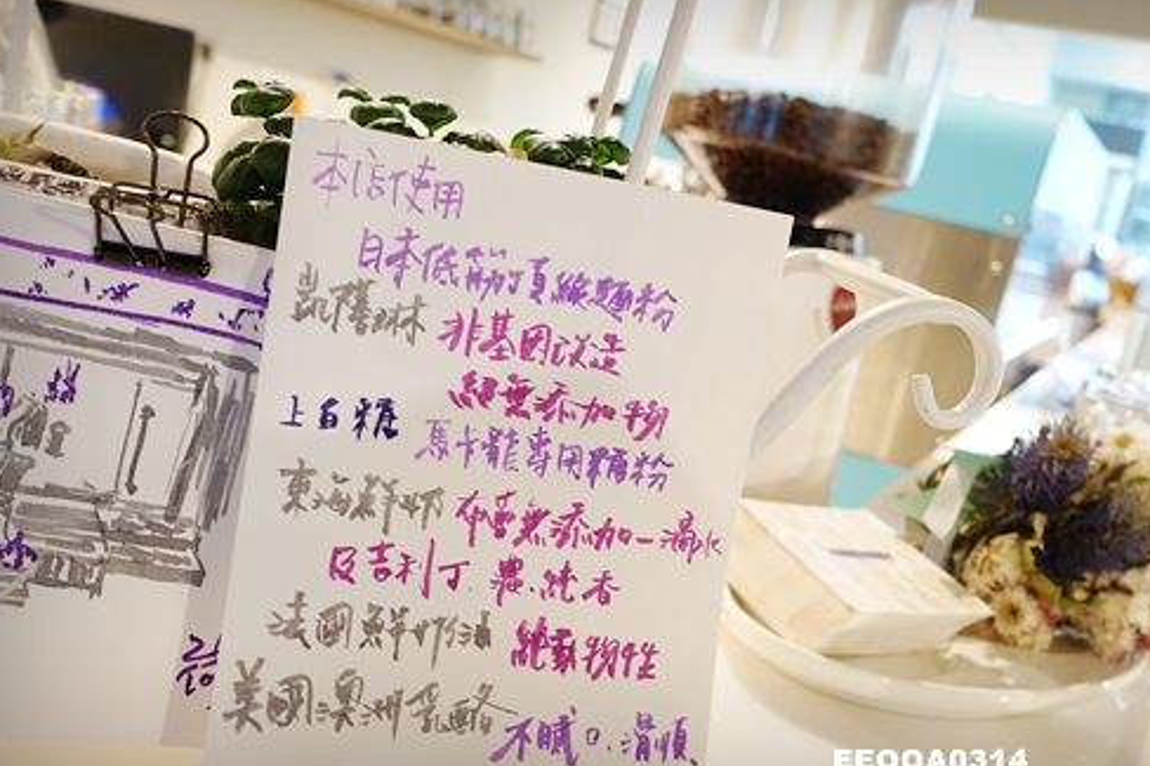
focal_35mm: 32
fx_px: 1022
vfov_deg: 41.1
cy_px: 392
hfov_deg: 58.6
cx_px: 646
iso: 800
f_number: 3.5
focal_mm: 8.85
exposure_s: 1/25
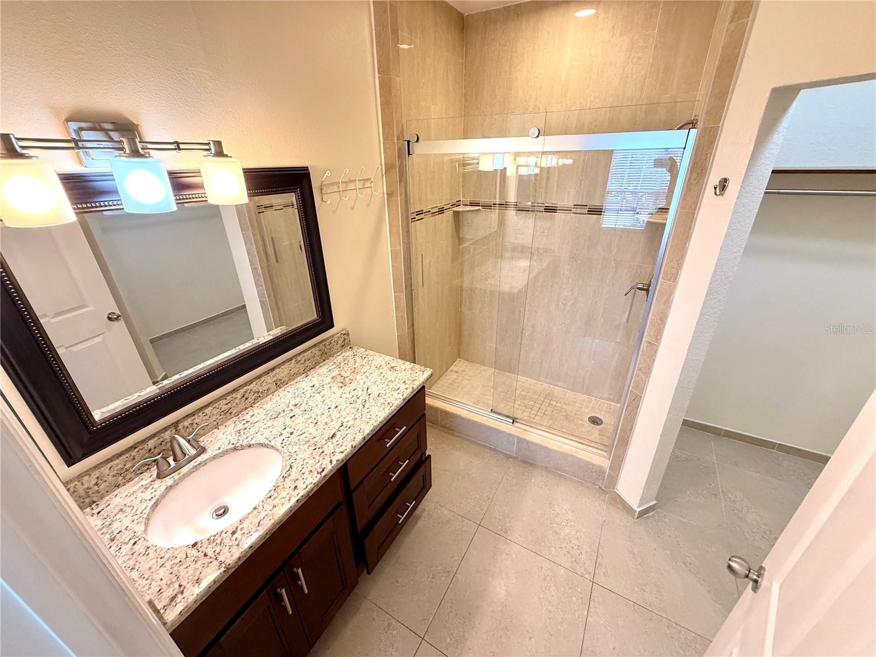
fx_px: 354
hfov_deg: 102.1
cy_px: 328
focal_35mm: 14
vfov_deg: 85.7
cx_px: 438
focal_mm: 2.22
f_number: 2.2
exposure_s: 1/120
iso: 250
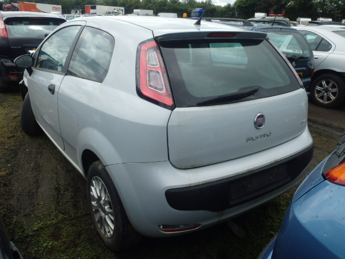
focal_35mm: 30
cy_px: 130
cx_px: 172
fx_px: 299
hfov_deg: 60.0
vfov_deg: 46.8
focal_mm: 5.4
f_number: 4.1
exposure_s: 1/640
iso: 125
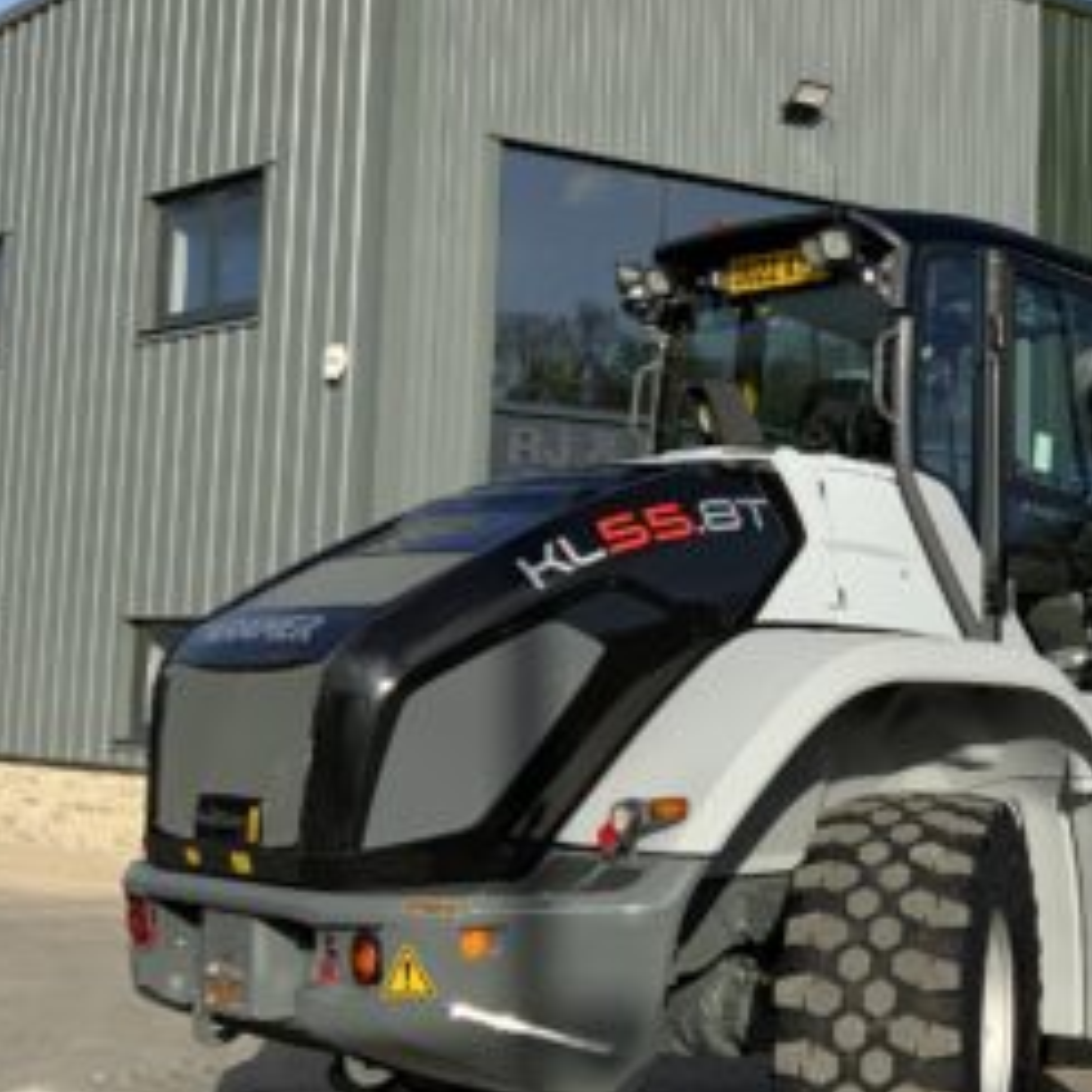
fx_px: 2391
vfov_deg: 25.7
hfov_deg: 24.1
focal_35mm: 67
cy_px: 415
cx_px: 1186
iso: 16
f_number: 1.8
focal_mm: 3
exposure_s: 1/1912
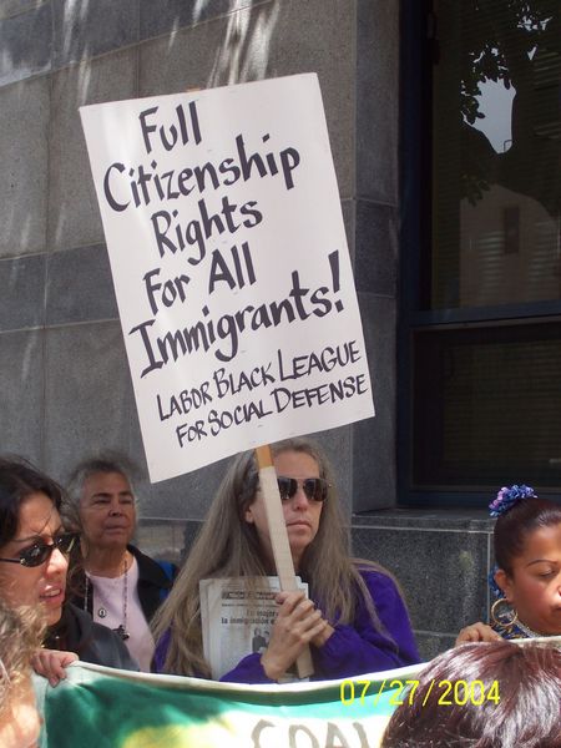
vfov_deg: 27.4
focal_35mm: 71
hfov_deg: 20.7
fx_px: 1534
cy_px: 374
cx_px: 280
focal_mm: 10.8
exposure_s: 1/250
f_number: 4
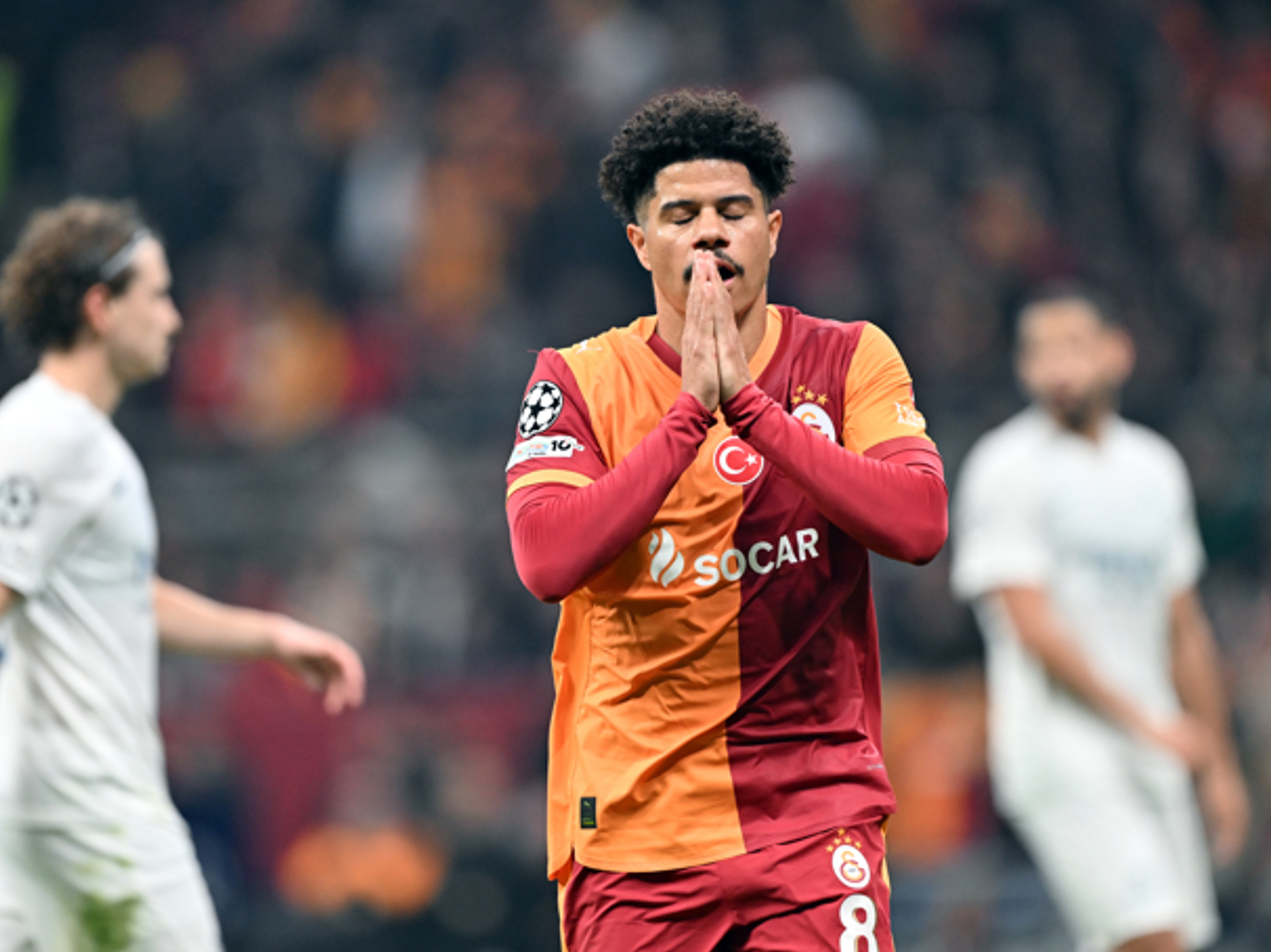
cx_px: 623
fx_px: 18645
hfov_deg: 3.9
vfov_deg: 2.9
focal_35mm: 508
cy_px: 454
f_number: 2.8
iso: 2000
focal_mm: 400
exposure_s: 1/1600
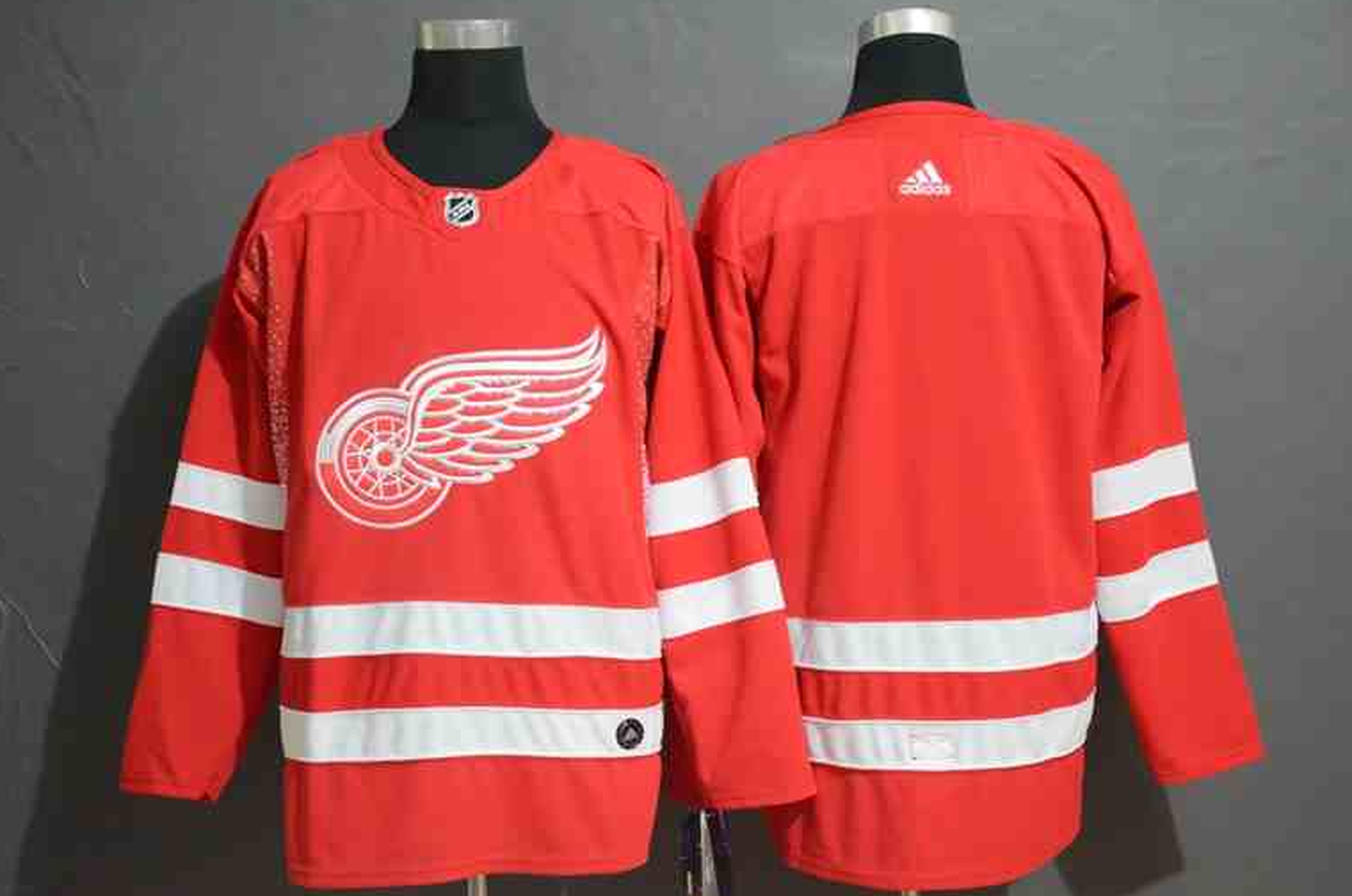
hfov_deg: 33.5
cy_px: 446
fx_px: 2250
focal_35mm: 60
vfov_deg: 22.5
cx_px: 674
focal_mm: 38
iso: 4000
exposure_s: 1/15
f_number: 4.2
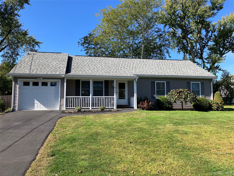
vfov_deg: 49.7
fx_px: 189
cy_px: 88
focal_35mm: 28
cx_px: 117
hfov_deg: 63.4
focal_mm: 3.99
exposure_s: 1/1116
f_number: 1.8
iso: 32
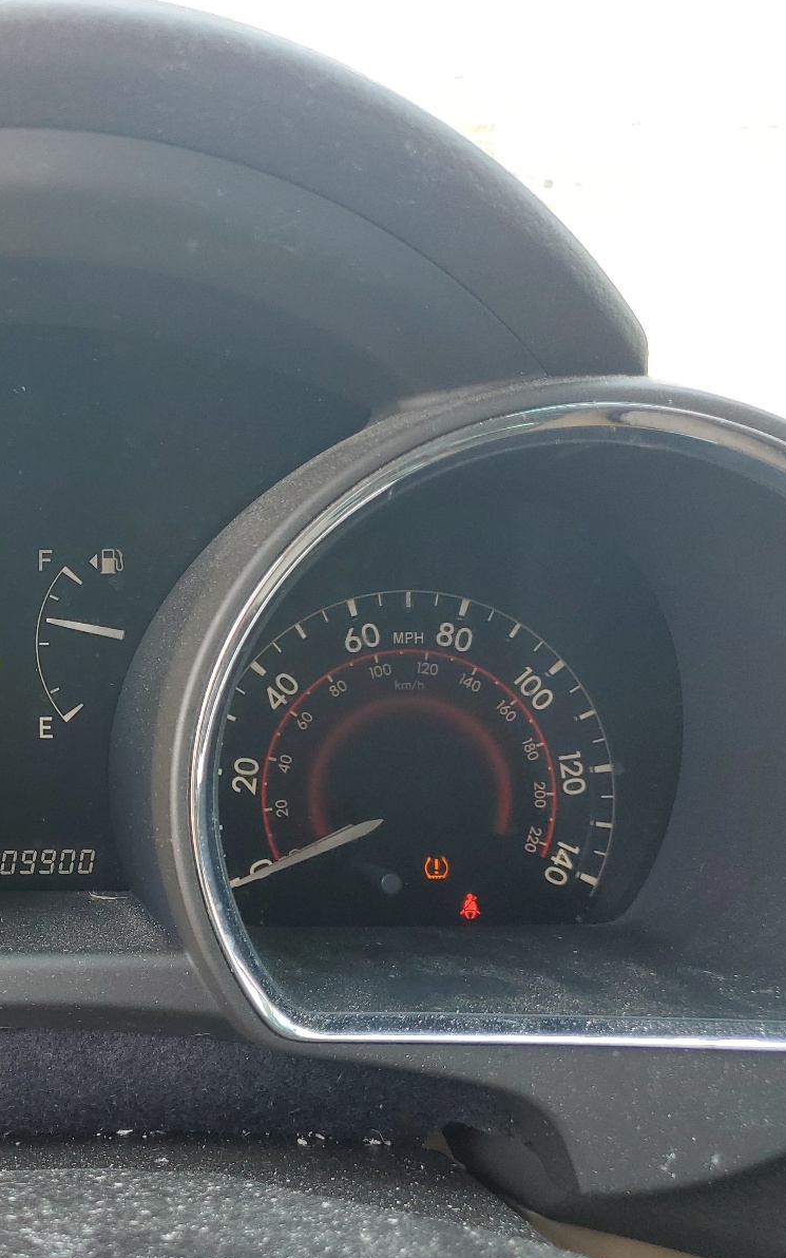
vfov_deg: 52.7
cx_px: -18
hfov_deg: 31.6
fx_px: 1268
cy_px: 630
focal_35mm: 37
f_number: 1.5
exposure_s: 1/137
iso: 50
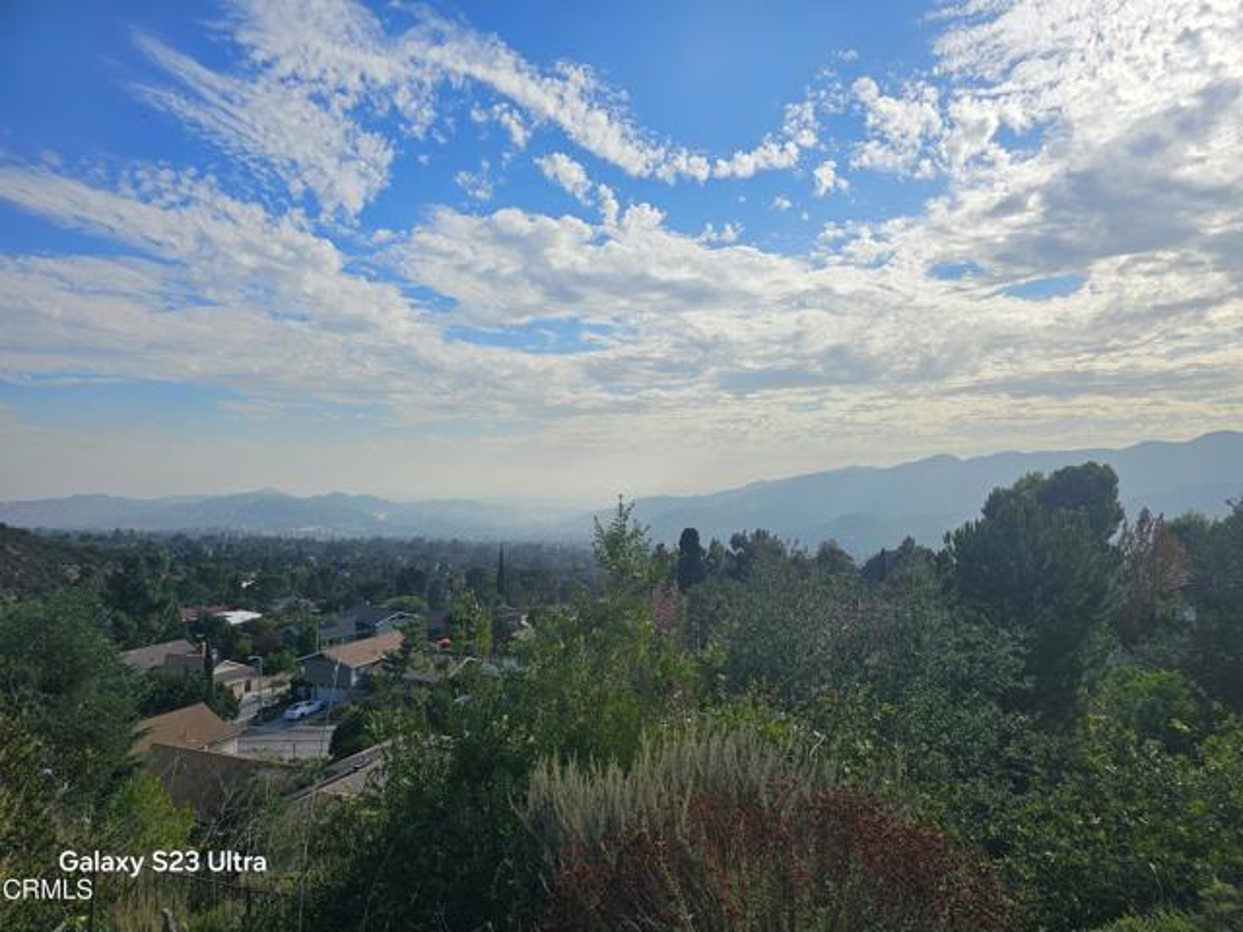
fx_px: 826
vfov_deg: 58.9
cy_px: 466
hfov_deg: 73.9
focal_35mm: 23
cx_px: 622
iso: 10
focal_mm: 6.3
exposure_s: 1/1533
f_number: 1.7
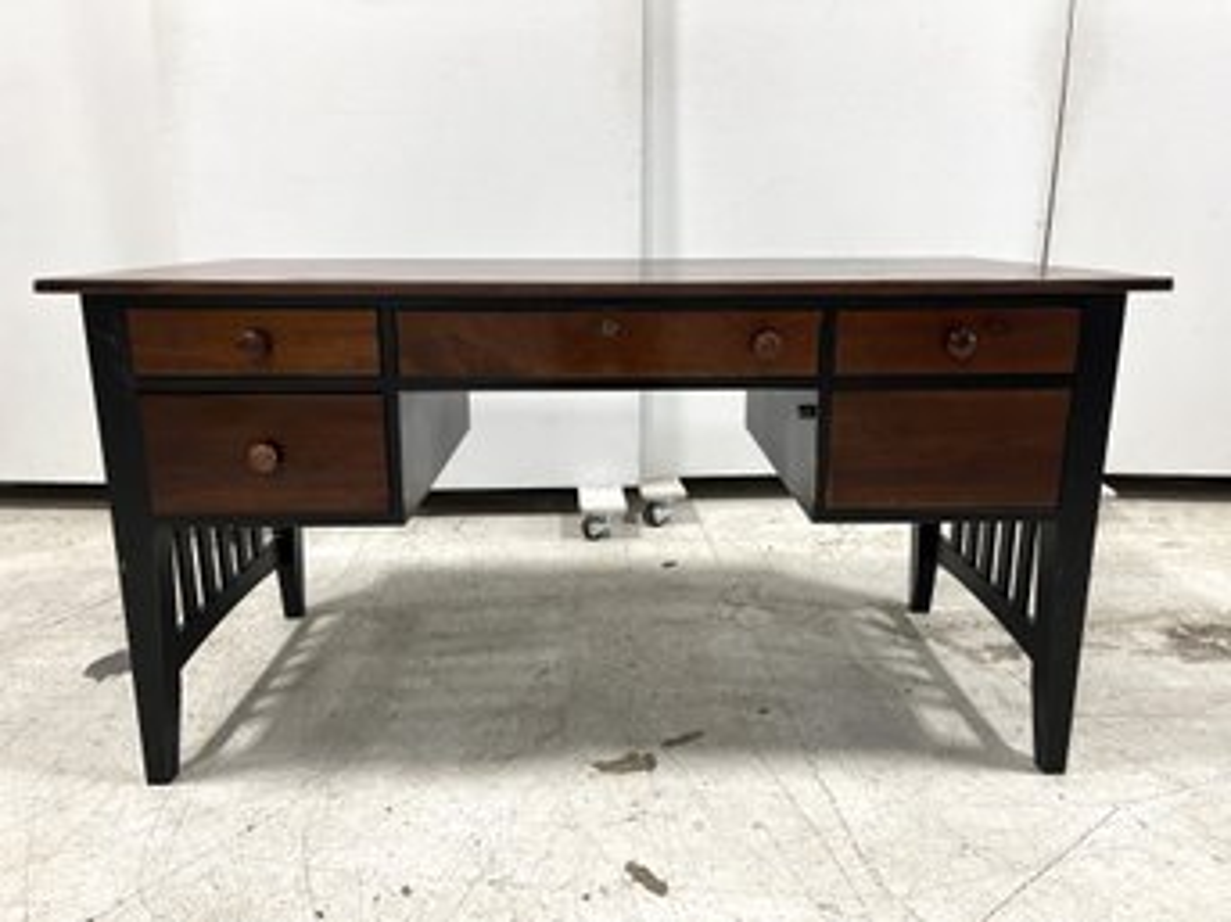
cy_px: 461
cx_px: 616
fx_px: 924
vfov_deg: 53.0
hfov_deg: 67.3
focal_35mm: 26
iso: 100
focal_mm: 5.1
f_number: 1.6
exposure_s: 1/120
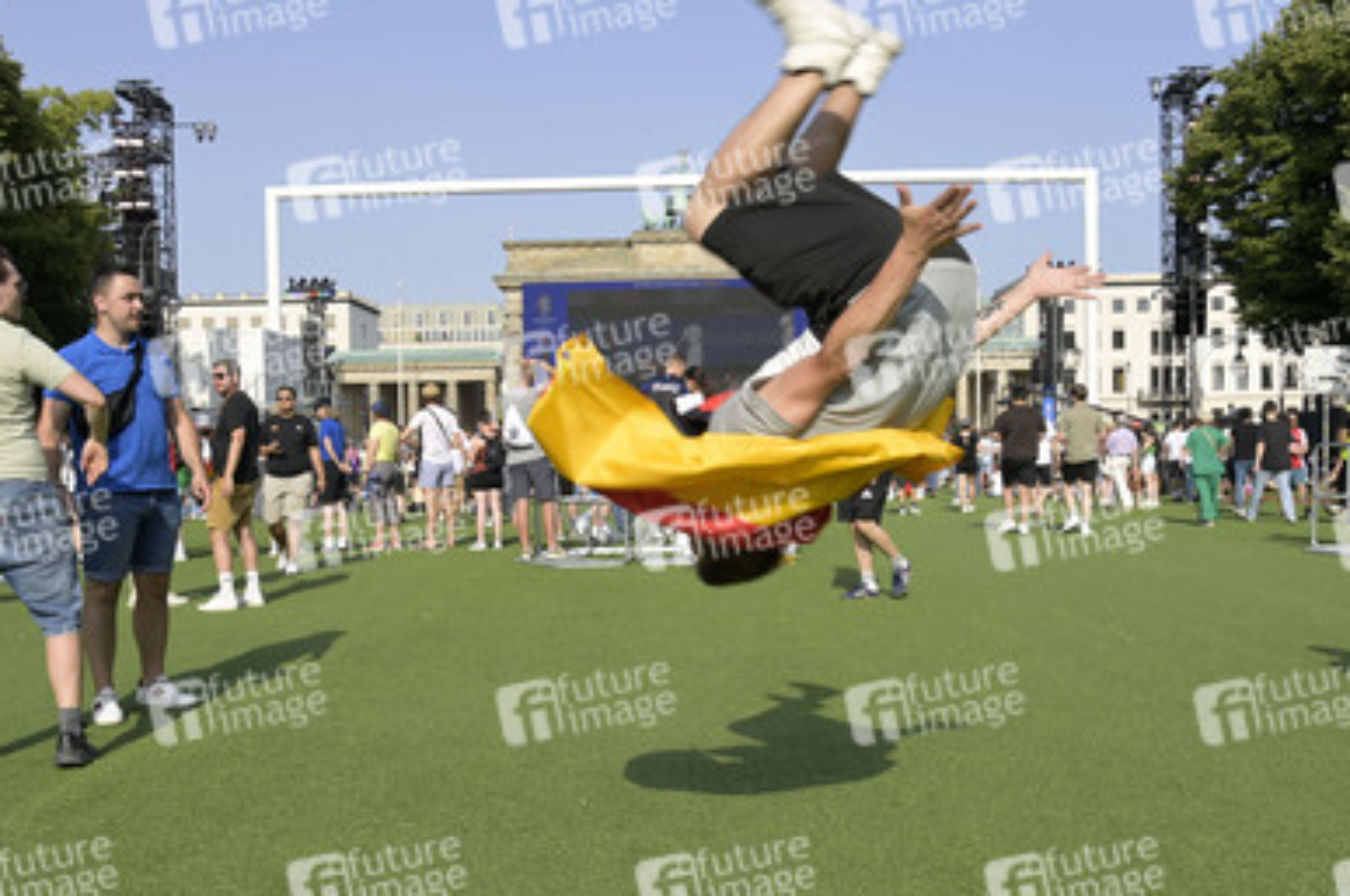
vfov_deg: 37.8
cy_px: 443
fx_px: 1311
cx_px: 633
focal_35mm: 35
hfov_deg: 54.5
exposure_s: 1/250
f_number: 10
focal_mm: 30
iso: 200
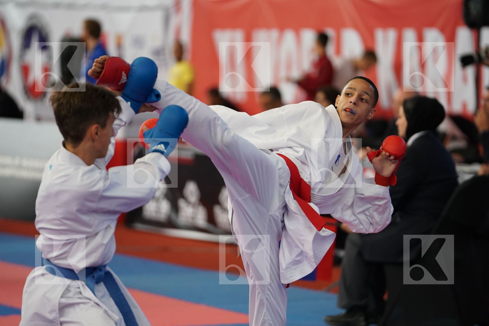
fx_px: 2594
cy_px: 163
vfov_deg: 7.2
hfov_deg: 10.8
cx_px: 244
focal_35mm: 191
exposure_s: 1/1000
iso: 2000
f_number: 2.8
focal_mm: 191
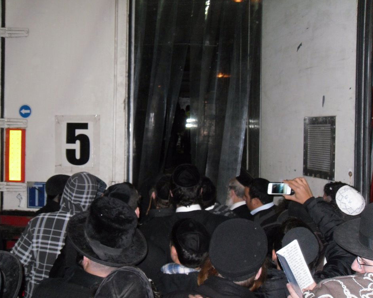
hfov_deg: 49.0
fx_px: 408
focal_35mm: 37
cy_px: 148
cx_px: 171
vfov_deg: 40.1
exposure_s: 1/45
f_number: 3.5
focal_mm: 6.3
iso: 400
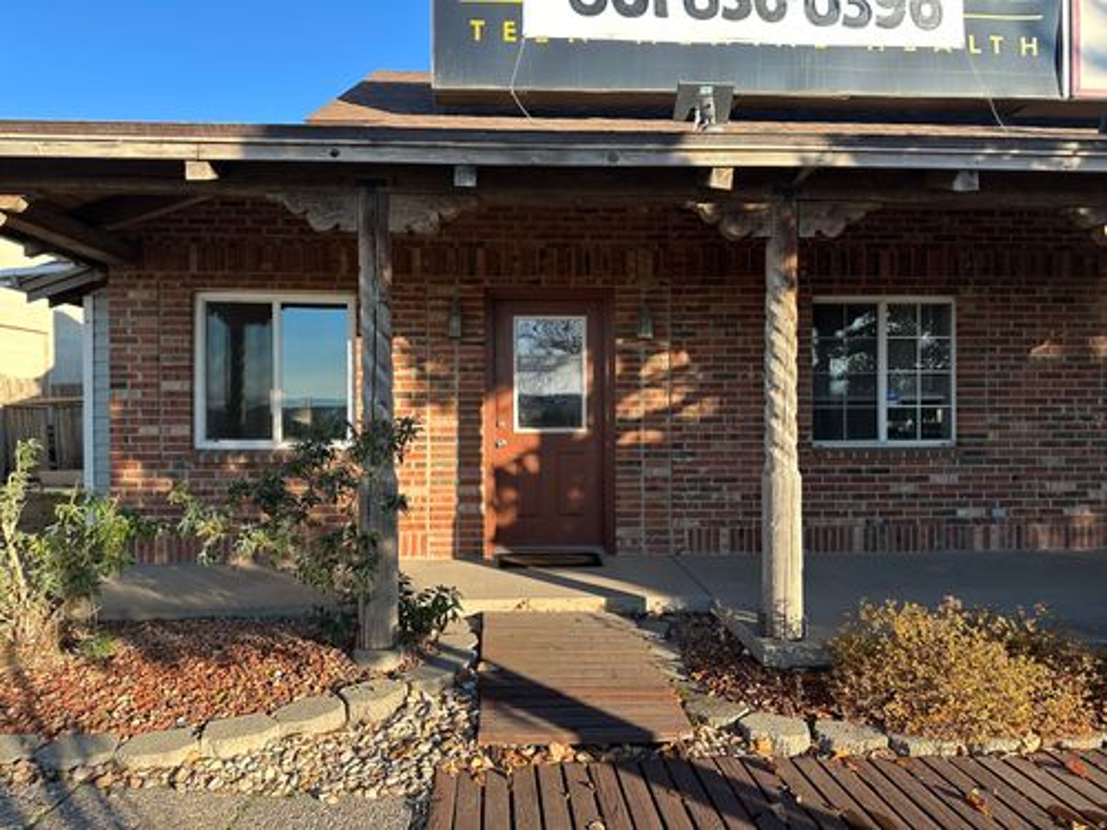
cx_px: 554
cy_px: 415
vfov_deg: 56.8
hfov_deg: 71.6
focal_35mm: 24
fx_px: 768
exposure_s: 1/836
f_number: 1.78
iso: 80
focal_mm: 6.86
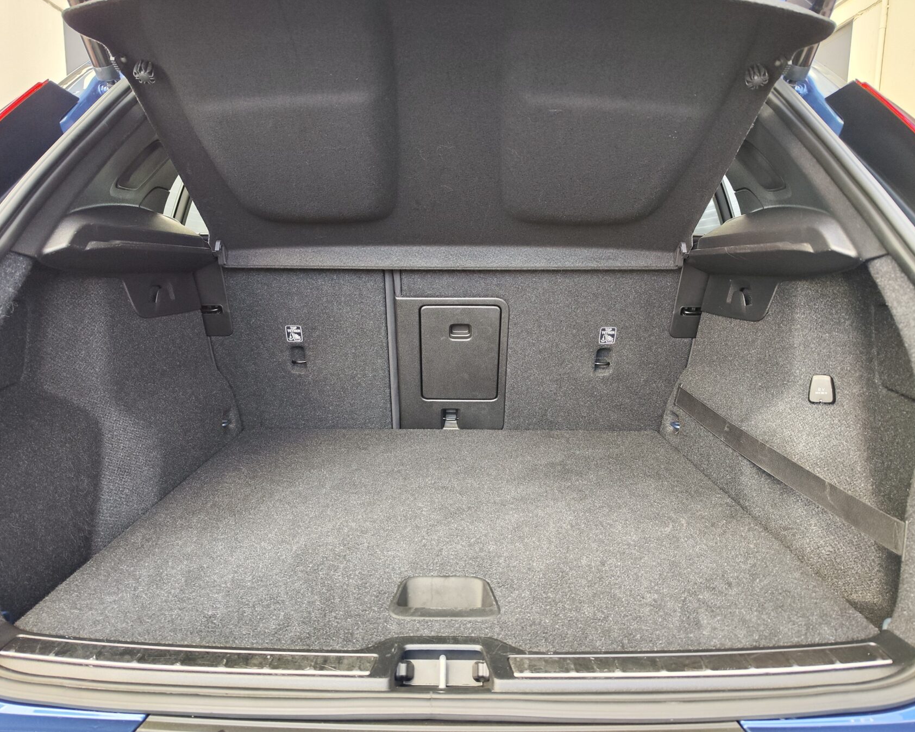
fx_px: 650
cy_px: 366
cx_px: 446
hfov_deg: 70.3
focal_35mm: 24
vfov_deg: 58.8
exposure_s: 1/100
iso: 146
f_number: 1.69
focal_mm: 7.01
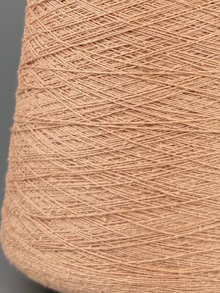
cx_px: 174
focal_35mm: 48
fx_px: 407
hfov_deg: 29.6
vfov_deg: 37.9
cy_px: 50
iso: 80
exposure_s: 1/772
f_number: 1.78
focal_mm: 6.76
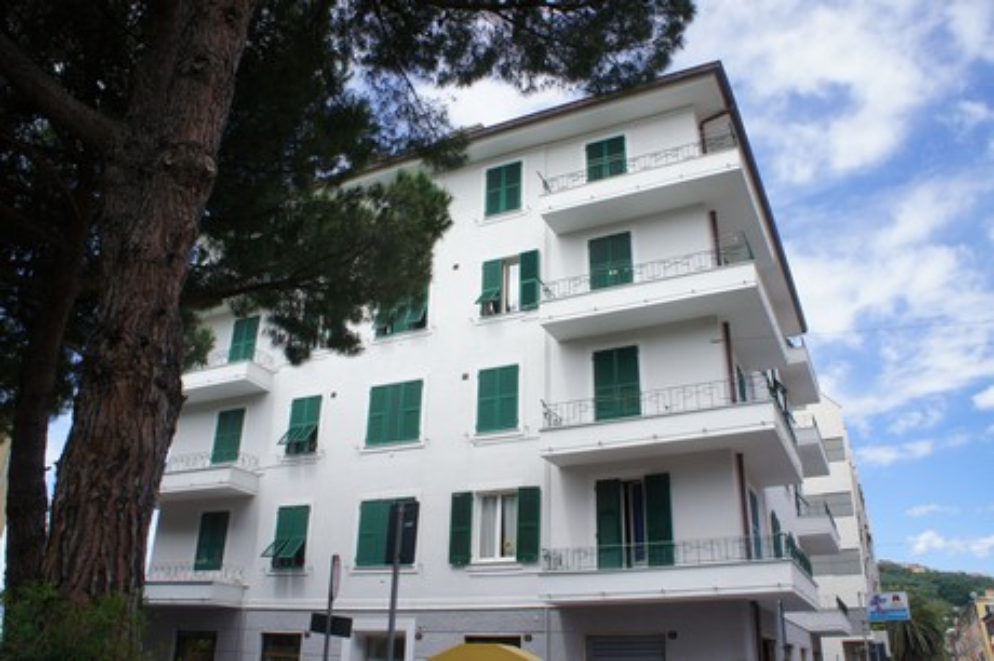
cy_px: 330
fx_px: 745
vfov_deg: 47.9
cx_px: 497
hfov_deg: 67.4
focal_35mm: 27
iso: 400
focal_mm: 18
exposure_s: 1/250
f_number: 11
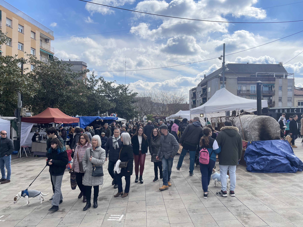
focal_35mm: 26
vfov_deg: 53.1
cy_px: 114
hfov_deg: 67.3
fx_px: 228
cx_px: 152
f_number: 1.6
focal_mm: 5.1
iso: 32
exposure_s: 1/4902
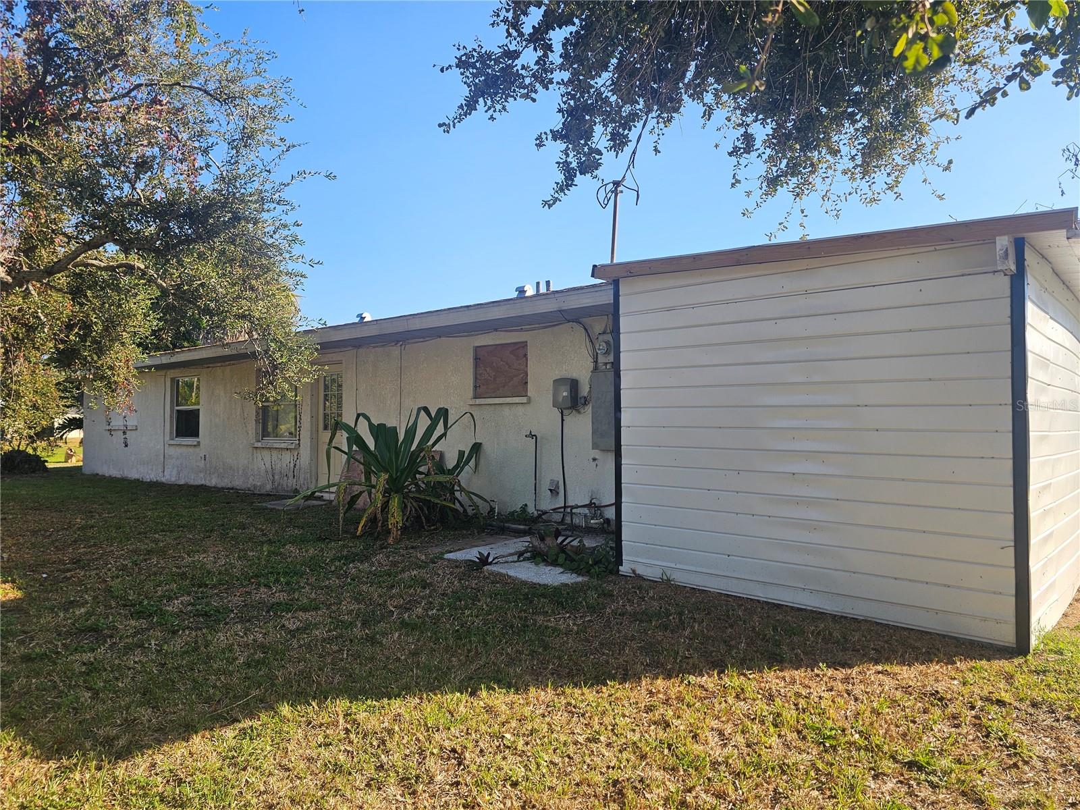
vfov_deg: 58.9
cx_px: 540
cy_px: 405
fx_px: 718
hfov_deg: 73.9
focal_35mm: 23
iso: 10
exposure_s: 1/325
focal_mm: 6.3
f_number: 1.7
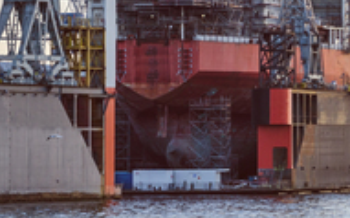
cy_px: -10
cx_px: 420
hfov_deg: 5.8
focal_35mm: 360
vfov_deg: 3.6
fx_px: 3427
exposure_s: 1/160
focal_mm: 75
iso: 100
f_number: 6.3
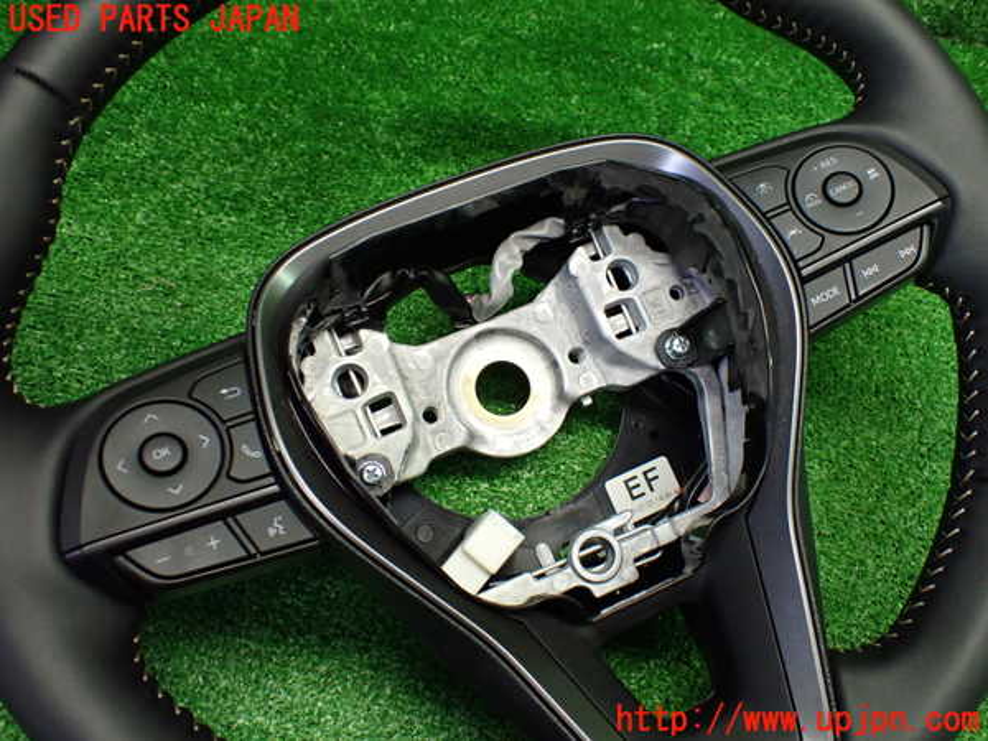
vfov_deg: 46.8
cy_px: 370
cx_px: 494
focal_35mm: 30
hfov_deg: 60.0
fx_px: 856
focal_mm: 5.4
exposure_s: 1/125
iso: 640
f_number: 2.3
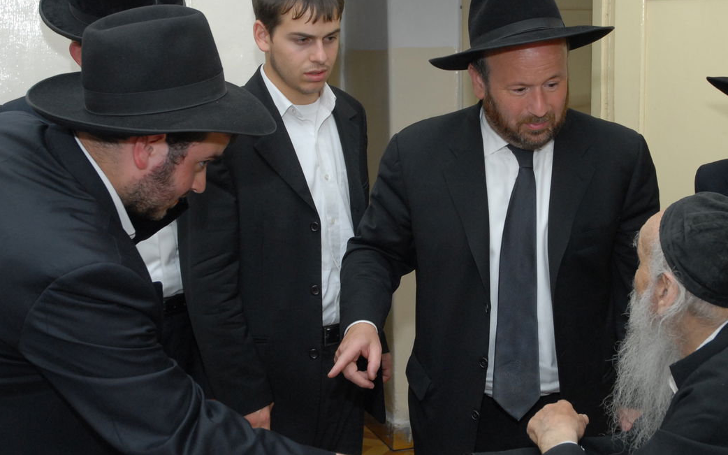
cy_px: 225
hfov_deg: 34.1
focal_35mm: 60
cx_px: 429
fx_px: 1184
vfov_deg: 21.7
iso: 400
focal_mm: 29
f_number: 5
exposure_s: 1/60
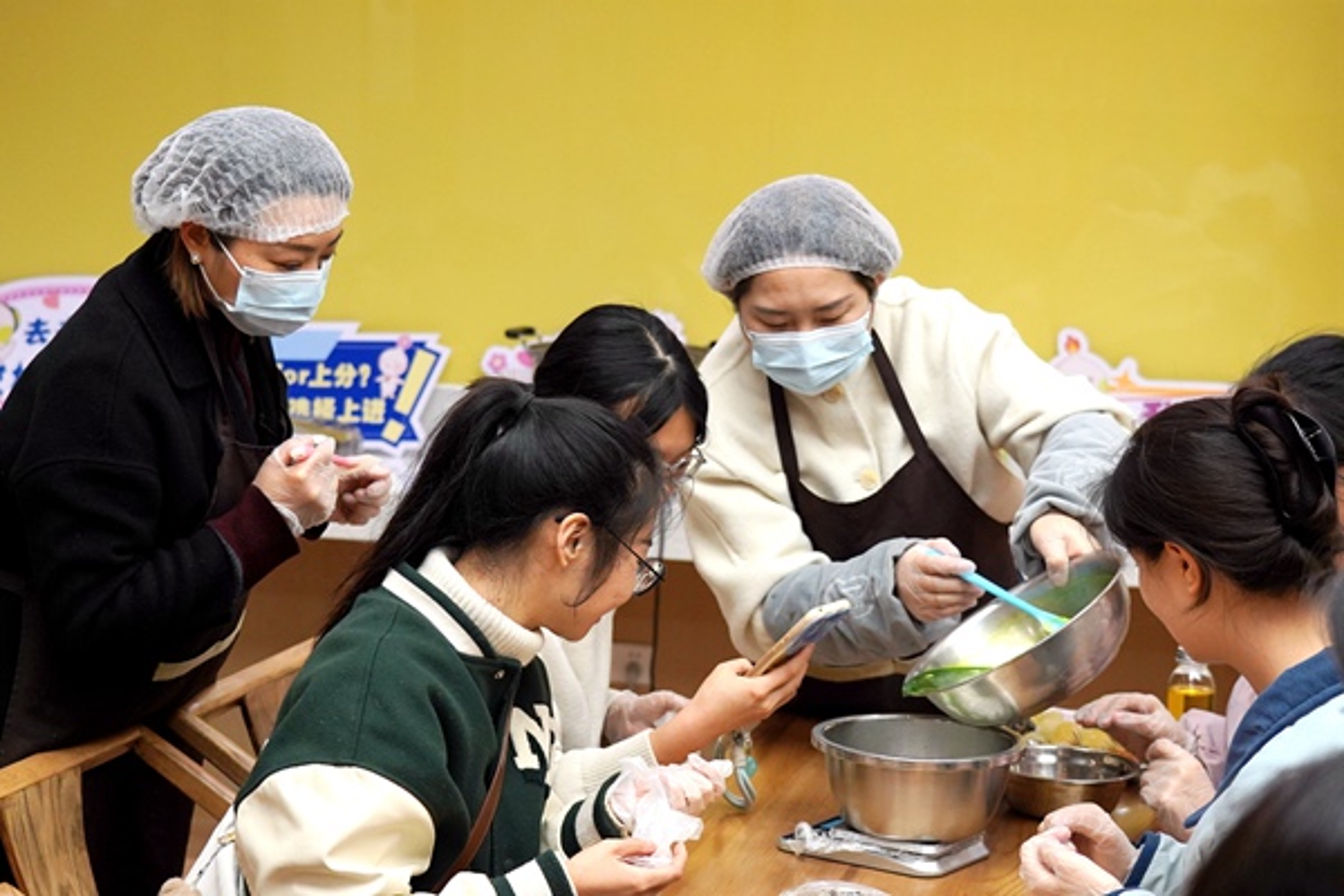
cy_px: 448
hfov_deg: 29.2
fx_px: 2576
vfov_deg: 19.7
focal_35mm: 69
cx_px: 672
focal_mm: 46
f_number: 4
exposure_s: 1/200
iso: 1250
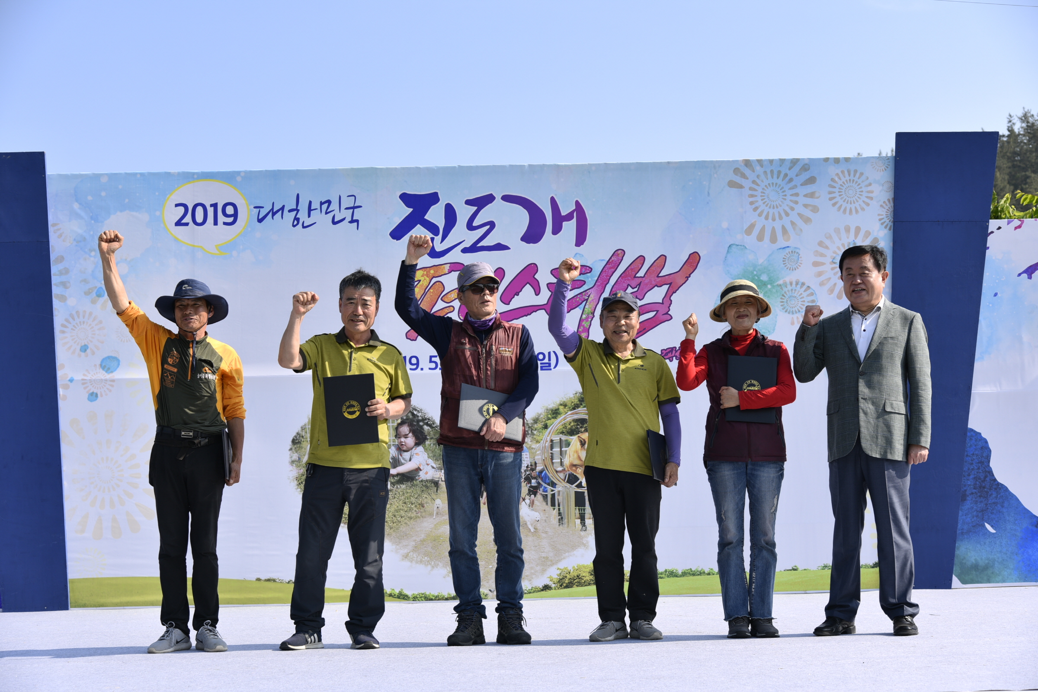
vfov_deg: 24.6
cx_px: 519
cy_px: 346
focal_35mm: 55
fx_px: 1586
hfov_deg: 36.2
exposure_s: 1/160
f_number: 5
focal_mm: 55
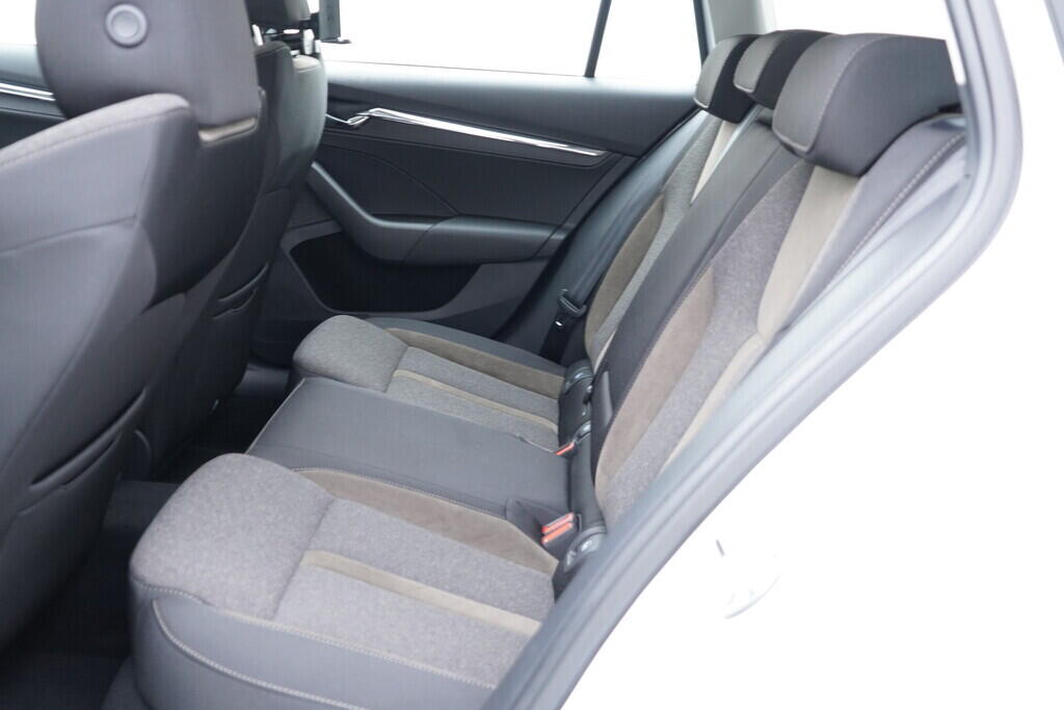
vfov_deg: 36.9
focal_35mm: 36
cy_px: 355
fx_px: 1064
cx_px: 532
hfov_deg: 53.1
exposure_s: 1/40
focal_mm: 24
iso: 640
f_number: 2.8
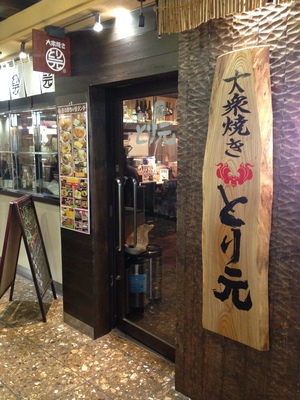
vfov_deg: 55.4
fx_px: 381
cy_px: 200
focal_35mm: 33
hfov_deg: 42.9
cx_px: 150
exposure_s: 1/20
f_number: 2.4
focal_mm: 4.12
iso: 320
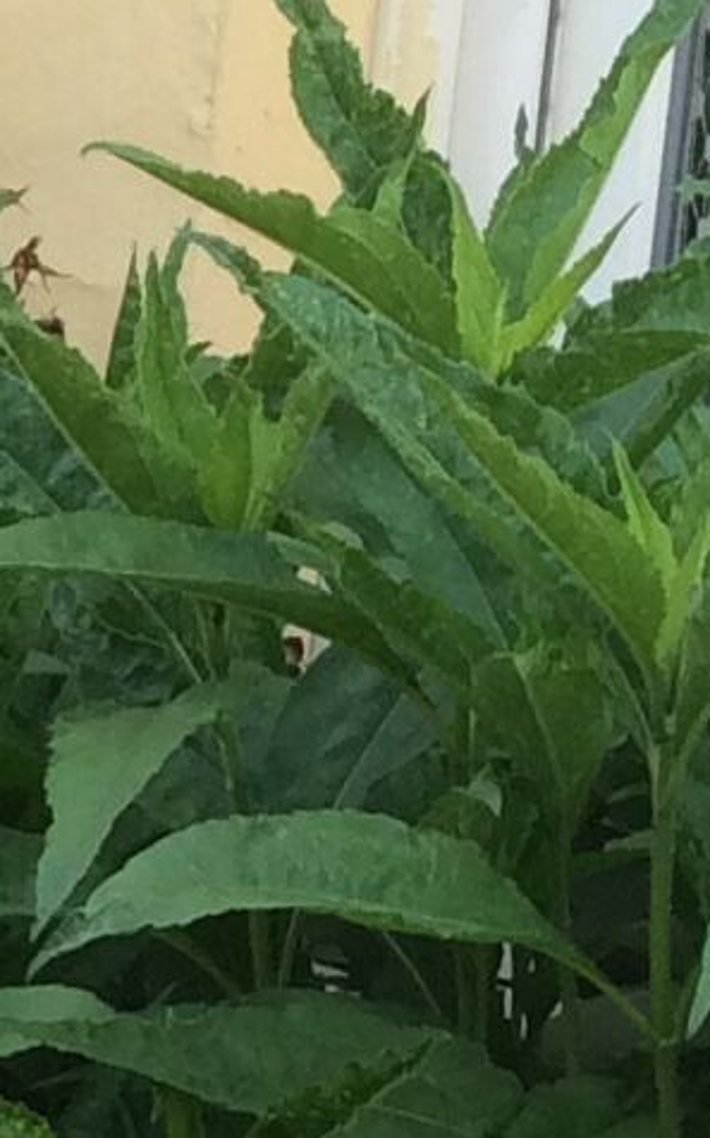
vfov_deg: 9.9
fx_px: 6540
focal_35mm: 211
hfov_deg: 5.7
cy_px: 1107
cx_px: -1549
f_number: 2.2
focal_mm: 4.15
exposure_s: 1/100
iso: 32
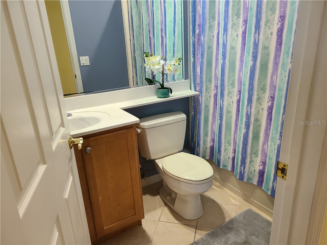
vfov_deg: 53.1
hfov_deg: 67.3
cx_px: 164
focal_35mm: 26
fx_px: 246
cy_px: 122
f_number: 1.8
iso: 200
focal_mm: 5.4
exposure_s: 1/39
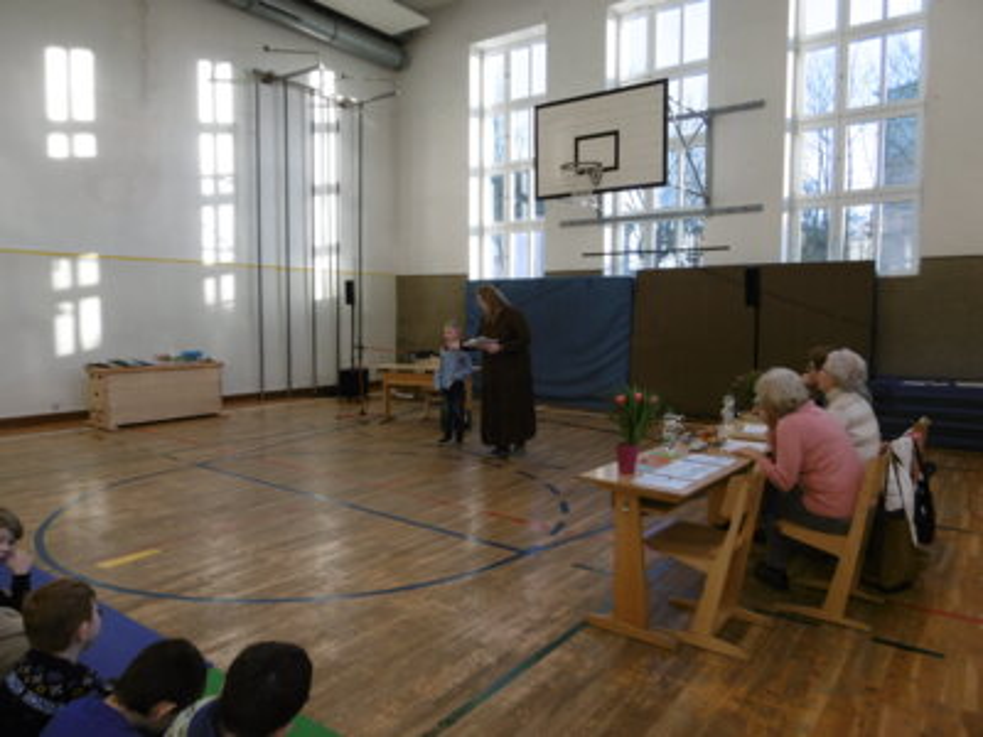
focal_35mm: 24
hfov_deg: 71.6
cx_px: 492
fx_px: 682
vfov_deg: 56.8
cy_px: 368
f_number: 3.1
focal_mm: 4.3
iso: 100
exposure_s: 1/60
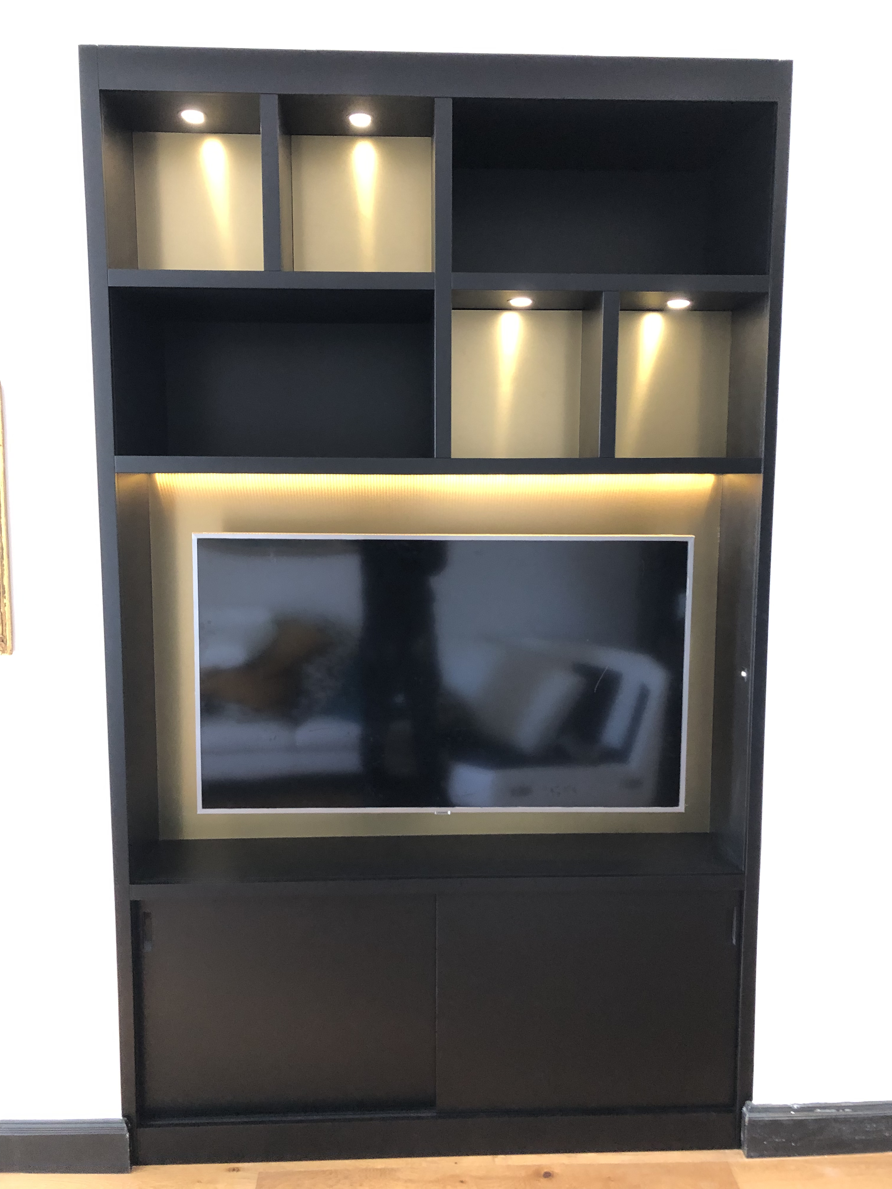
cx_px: 446
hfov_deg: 49.7
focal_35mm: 28
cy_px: 594
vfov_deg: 63.4
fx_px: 962
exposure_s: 1/9
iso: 100
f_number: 1.8
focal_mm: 3.99
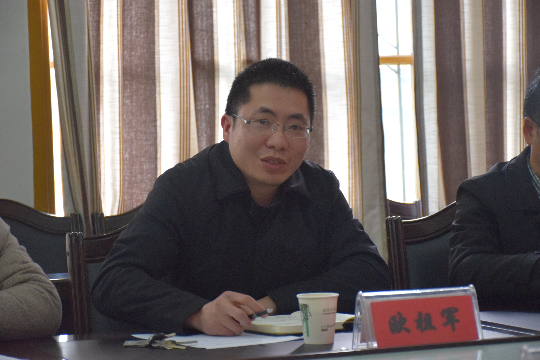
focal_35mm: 105
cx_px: 270
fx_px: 1575
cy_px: 180
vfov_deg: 13.0
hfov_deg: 19.5
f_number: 5
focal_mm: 70
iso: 2800
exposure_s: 1/60
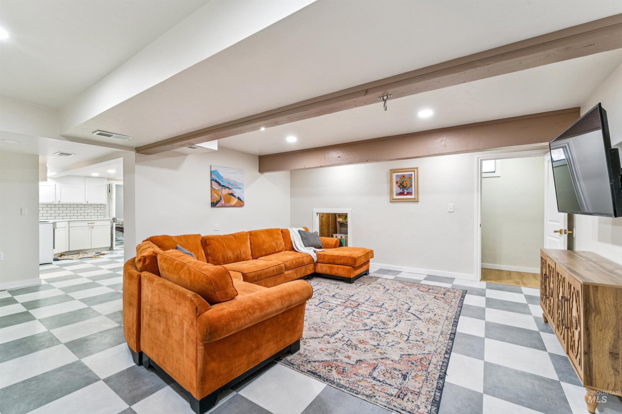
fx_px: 266
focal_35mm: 15
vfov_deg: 75.9
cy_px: 207
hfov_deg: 98.9
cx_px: 311
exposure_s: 1/4
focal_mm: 15.4
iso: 400
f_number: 13
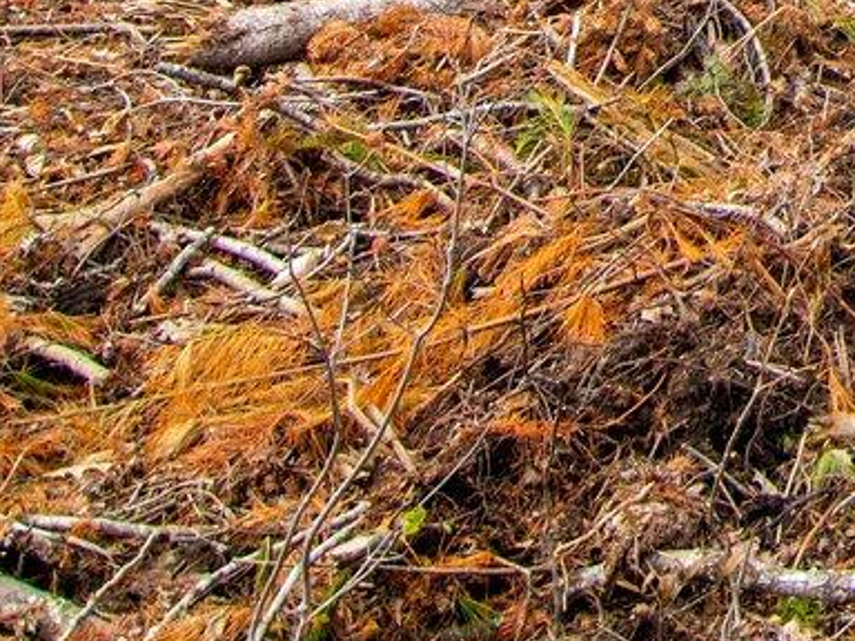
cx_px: 1588
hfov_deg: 18.2
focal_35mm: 82
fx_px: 2025
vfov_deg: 14.2
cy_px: -739
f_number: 9
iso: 100
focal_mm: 16
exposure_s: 1/200
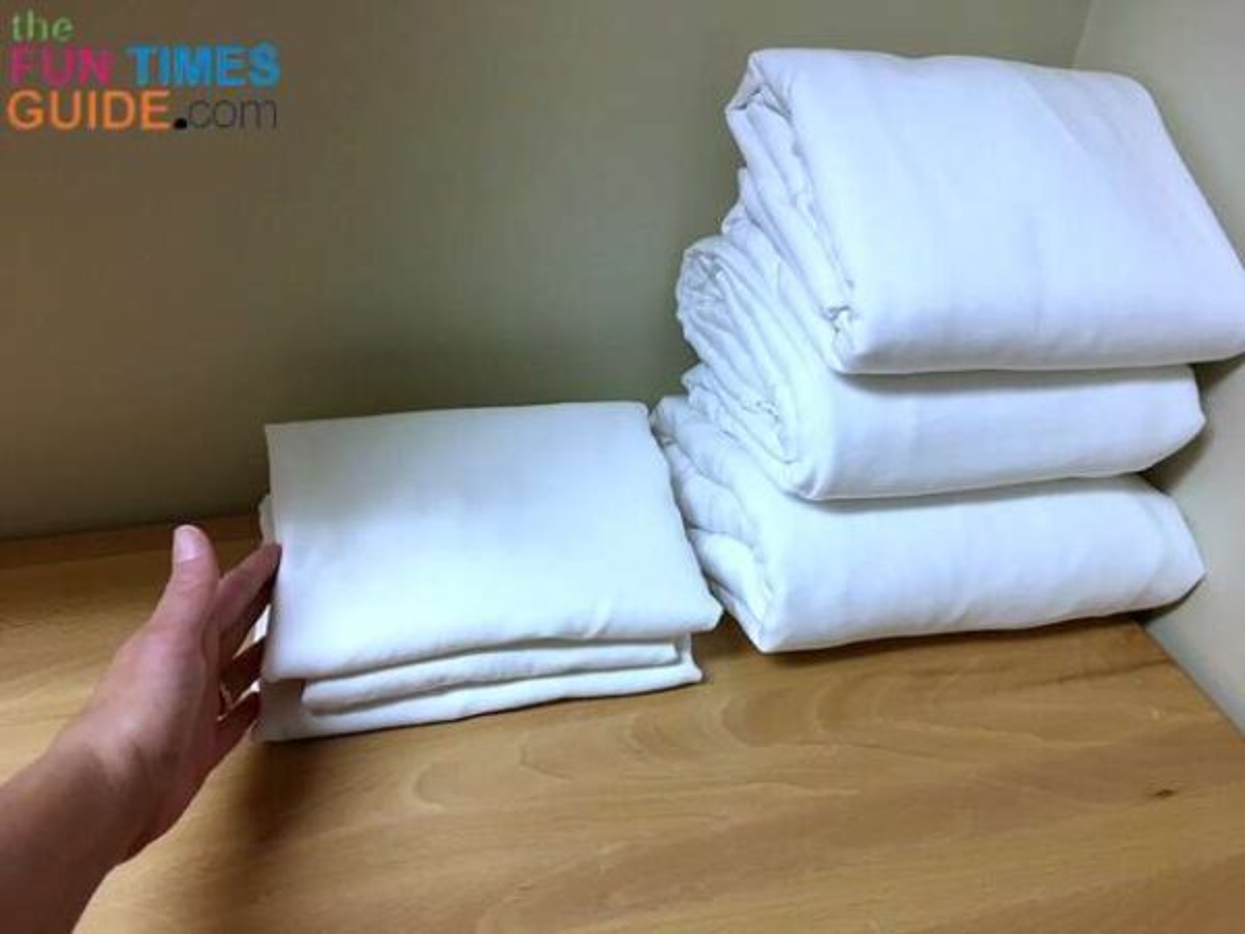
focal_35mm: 29
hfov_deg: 61.7
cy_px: 467
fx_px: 1043
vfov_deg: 48.2
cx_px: 622
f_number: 2.2
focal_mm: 4.15
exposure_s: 1/30
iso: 64
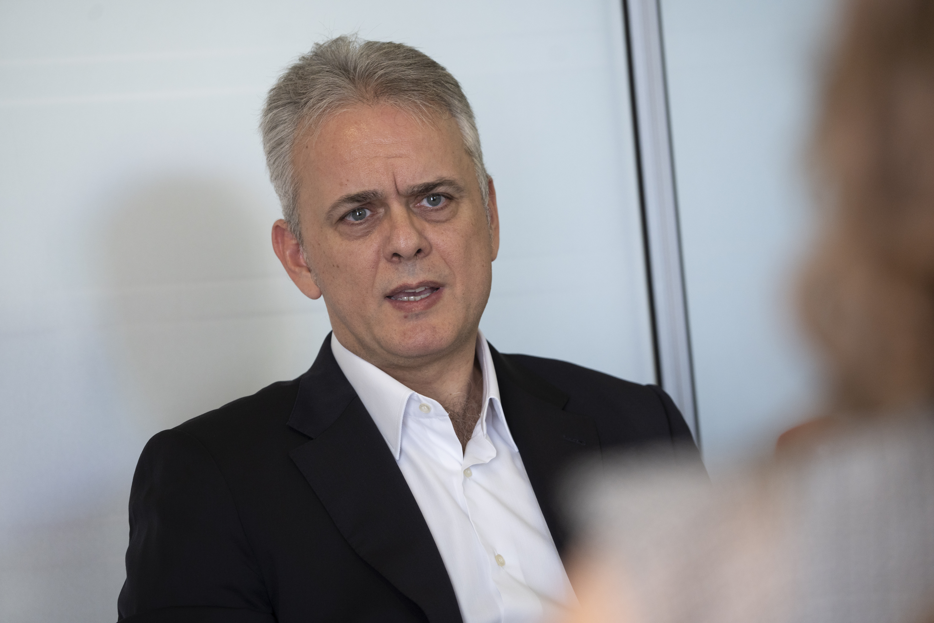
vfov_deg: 9.2
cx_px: 467
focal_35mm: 149
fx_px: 3865
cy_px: 312
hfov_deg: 13.8
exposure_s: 1/200
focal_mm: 149
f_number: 4
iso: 1000
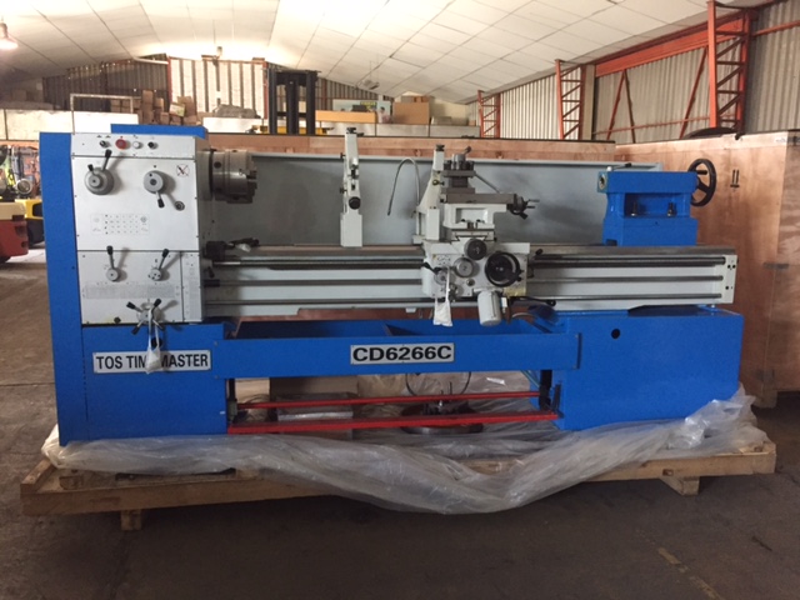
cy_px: 300
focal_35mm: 29
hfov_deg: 61.7
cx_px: 400
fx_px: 670
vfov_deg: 48.2
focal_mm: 4.15
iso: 250
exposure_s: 1/25
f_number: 2.2
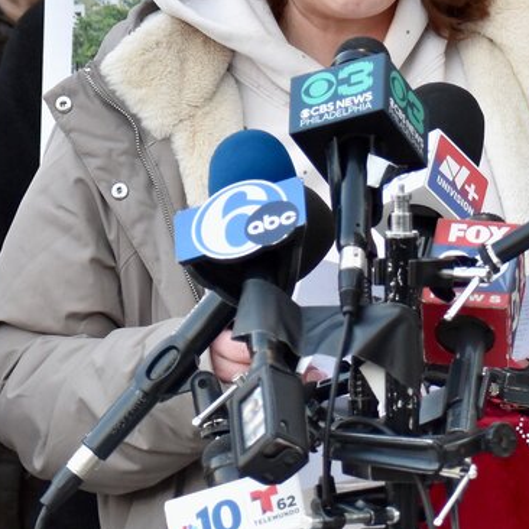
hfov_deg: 4.8
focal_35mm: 366
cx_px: 189
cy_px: 93
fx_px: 6328
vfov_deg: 4.8
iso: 800
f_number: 4.5
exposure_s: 1/320
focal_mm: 70
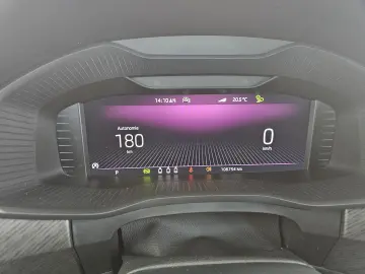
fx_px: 243
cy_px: 137
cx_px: 182
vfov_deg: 58.9
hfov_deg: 73.9
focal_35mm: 23
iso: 500
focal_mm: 6.3
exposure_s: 1/33.6
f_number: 1.7
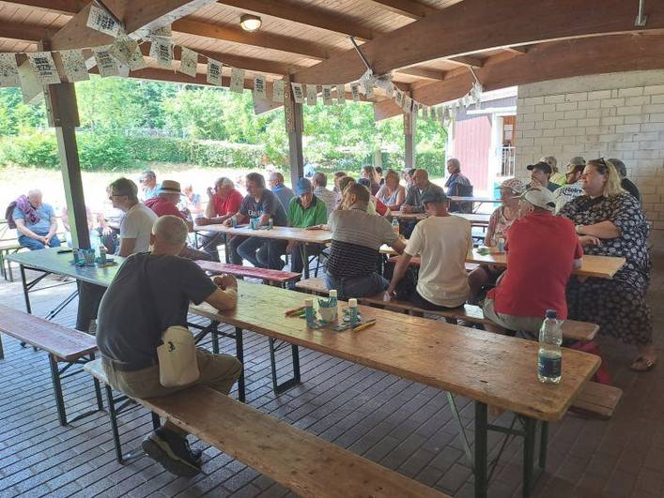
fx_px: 480
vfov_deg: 54.9
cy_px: 249
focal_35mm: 25
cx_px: 332
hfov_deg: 69.4
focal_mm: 4.65
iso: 40
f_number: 1.8
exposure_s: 1/50
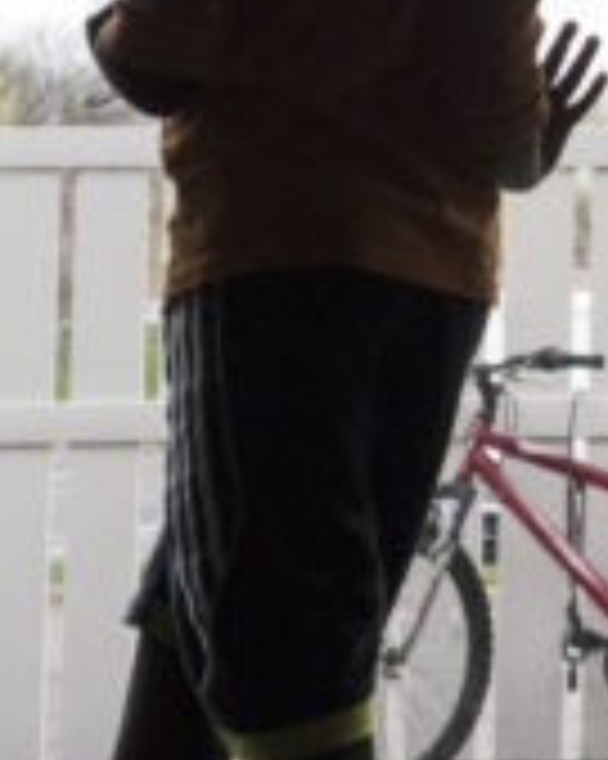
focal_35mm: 129
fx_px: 2904
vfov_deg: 14.8
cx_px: 1252
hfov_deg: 10.8
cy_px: 79
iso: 1600
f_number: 4
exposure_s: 1/640
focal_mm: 14
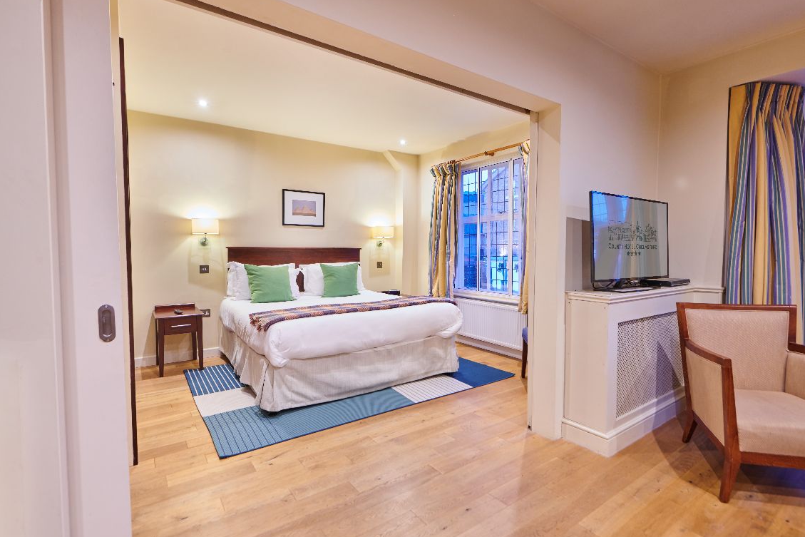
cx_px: 425
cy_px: 278
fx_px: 380
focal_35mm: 17
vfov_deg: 70.4
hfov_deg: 93.2
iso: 500
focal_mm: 16
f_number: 7.1
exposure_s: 1/2
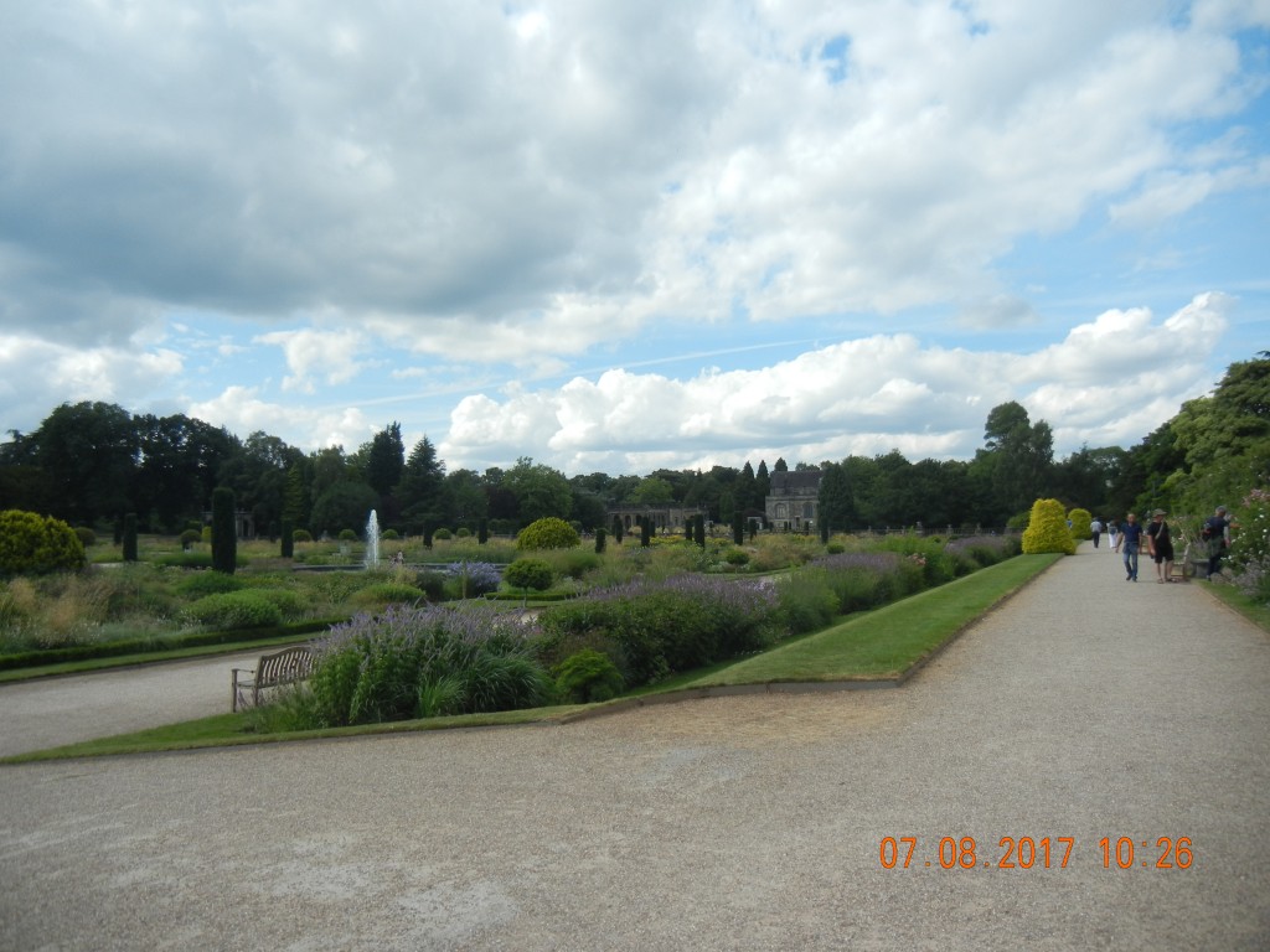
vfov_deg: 46.8
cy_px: 476
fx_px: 1101
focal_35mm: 30
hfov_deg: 60.0
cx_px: 635
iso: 160
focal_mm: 5.4
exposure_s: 1/419
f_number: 7
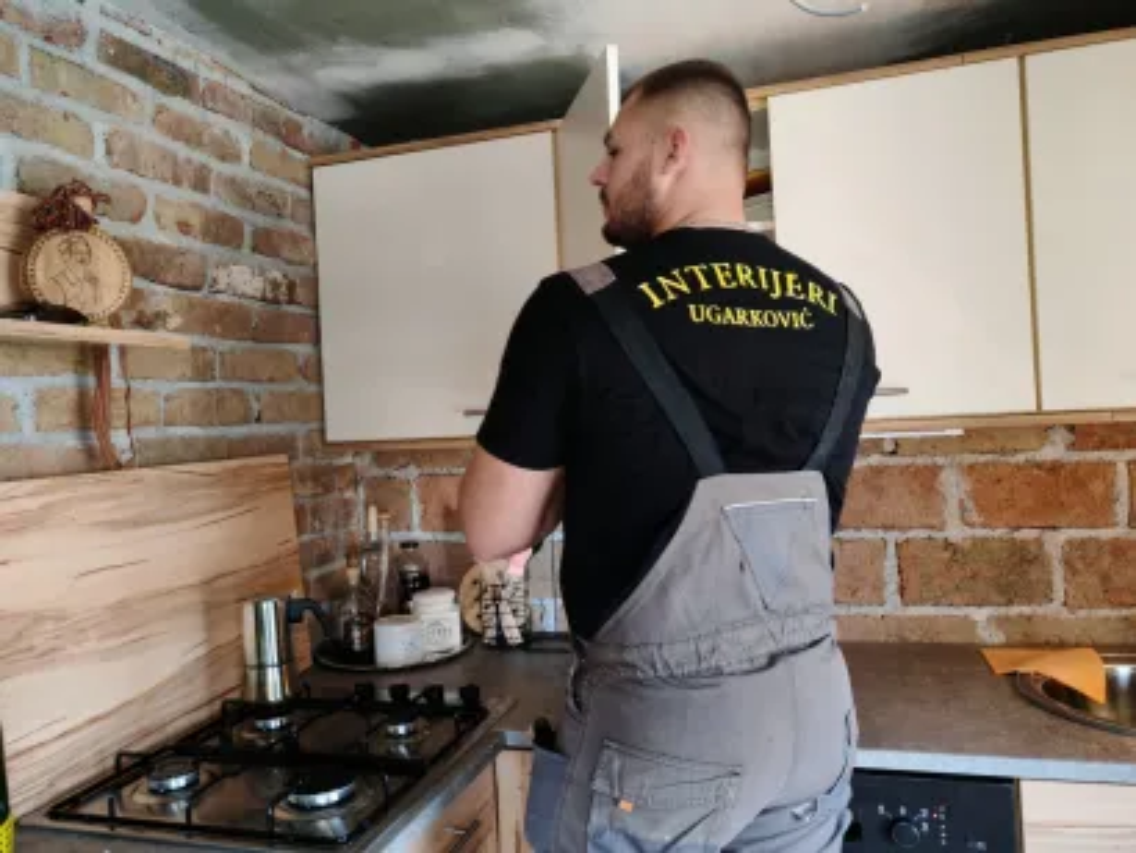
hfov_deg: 65.3
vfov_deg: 51.4
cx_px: 568
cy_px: 426
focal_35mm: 27
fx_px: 887
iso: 500
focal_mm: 5.52
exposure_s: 1/50
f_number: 1.95
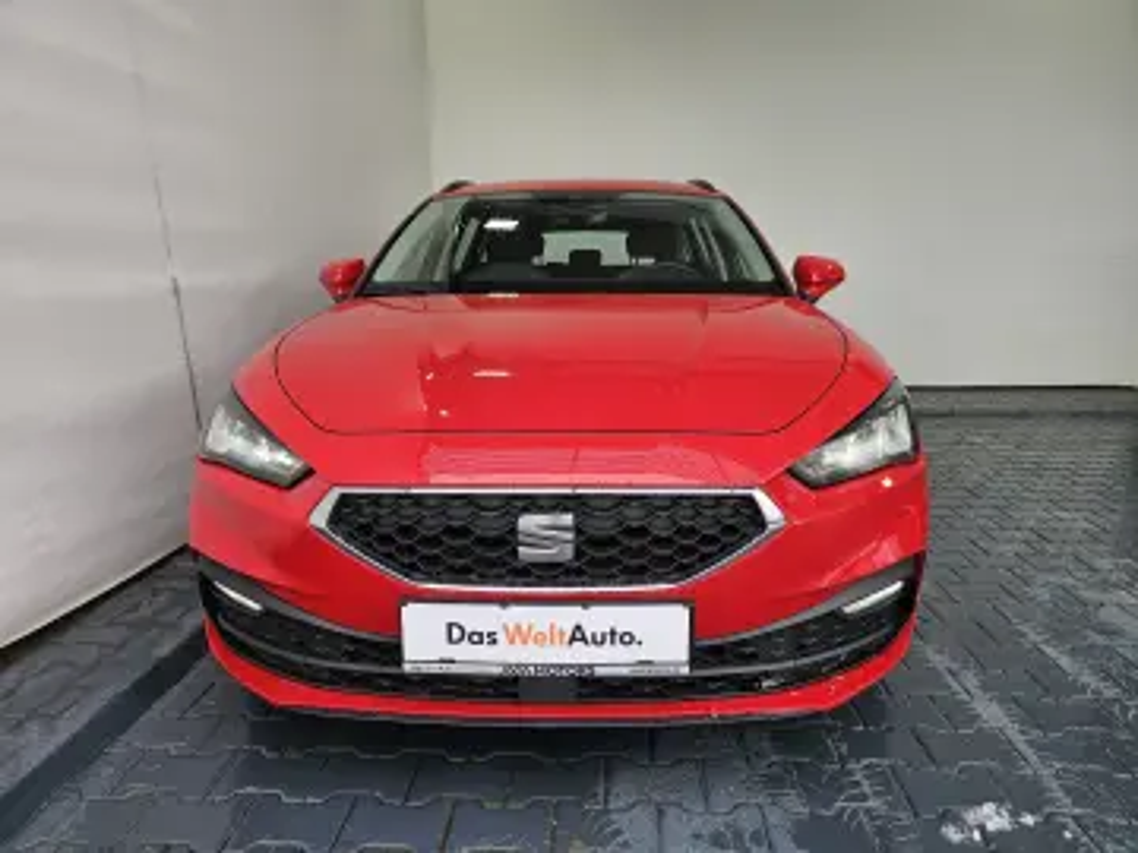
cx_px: 569
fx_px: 756
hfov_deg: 73.9
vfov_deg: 58.9
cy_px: 426
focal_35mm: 23
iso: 10
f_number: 1.7
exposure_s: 1/115
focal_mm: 6.3
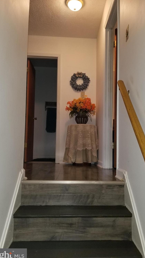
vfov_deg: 66.1
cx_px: 83
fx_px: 198
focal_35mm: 29
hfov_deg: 40.1
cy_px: 130
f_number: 1.7
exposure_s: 1/20
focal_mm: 4.3
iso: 125
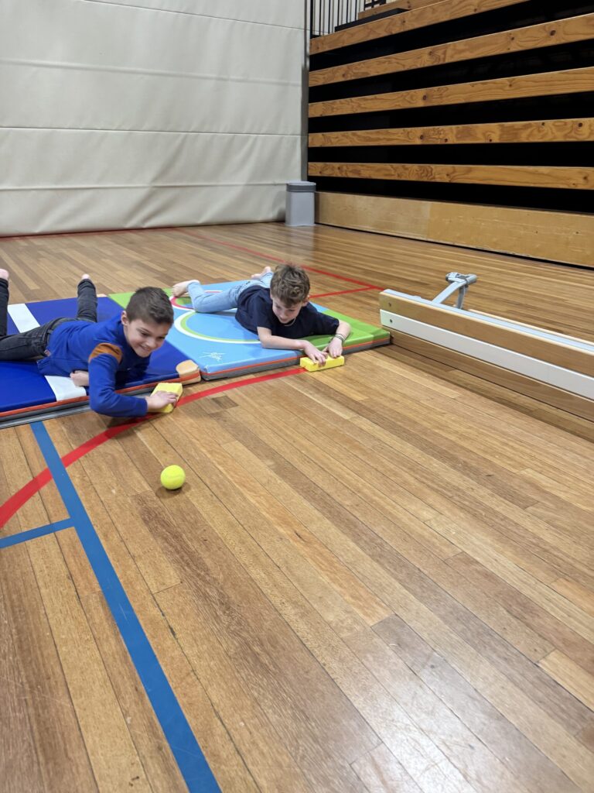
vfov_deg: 71.6
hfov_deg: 56.8
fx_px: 549
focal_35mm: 24
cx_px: 297
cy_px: 396
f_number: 1.78
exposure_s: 1/50
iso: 250
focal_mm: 6.76
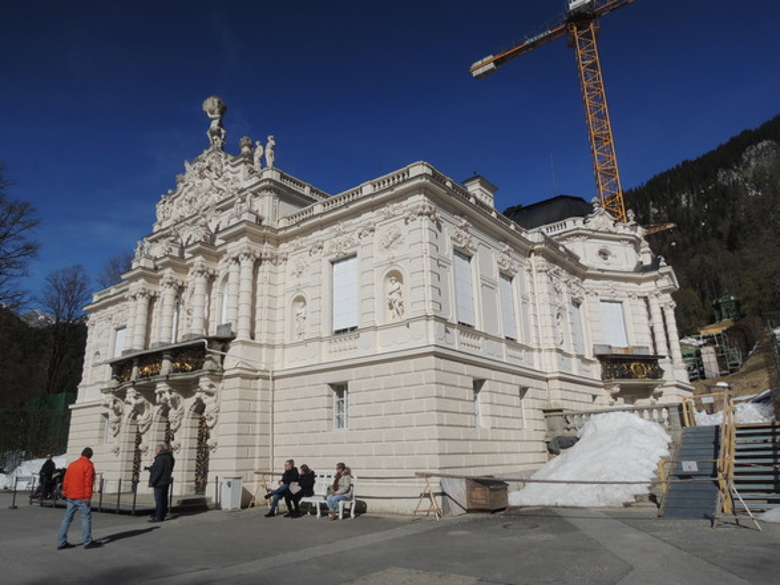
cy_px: 292
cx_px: 390
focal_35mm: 24
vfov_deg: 56.8
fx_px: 541
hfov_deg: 71.6
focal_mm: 4.3
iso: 100
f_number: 5.6
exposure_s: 1/1250
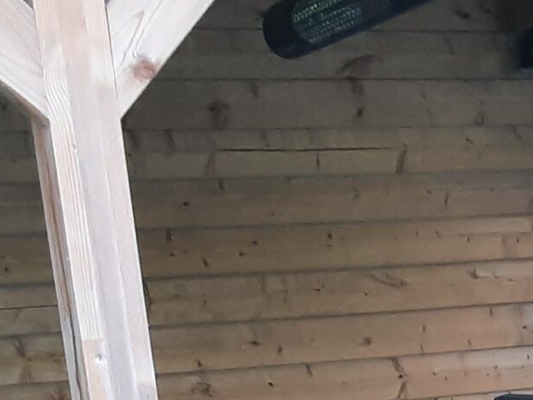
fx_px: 1740
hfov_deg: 16.9
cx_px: 583
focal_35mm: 113
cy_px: 812
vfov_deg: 11.7
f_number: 1.9
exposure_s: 1/100
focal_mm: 2.91
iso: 80
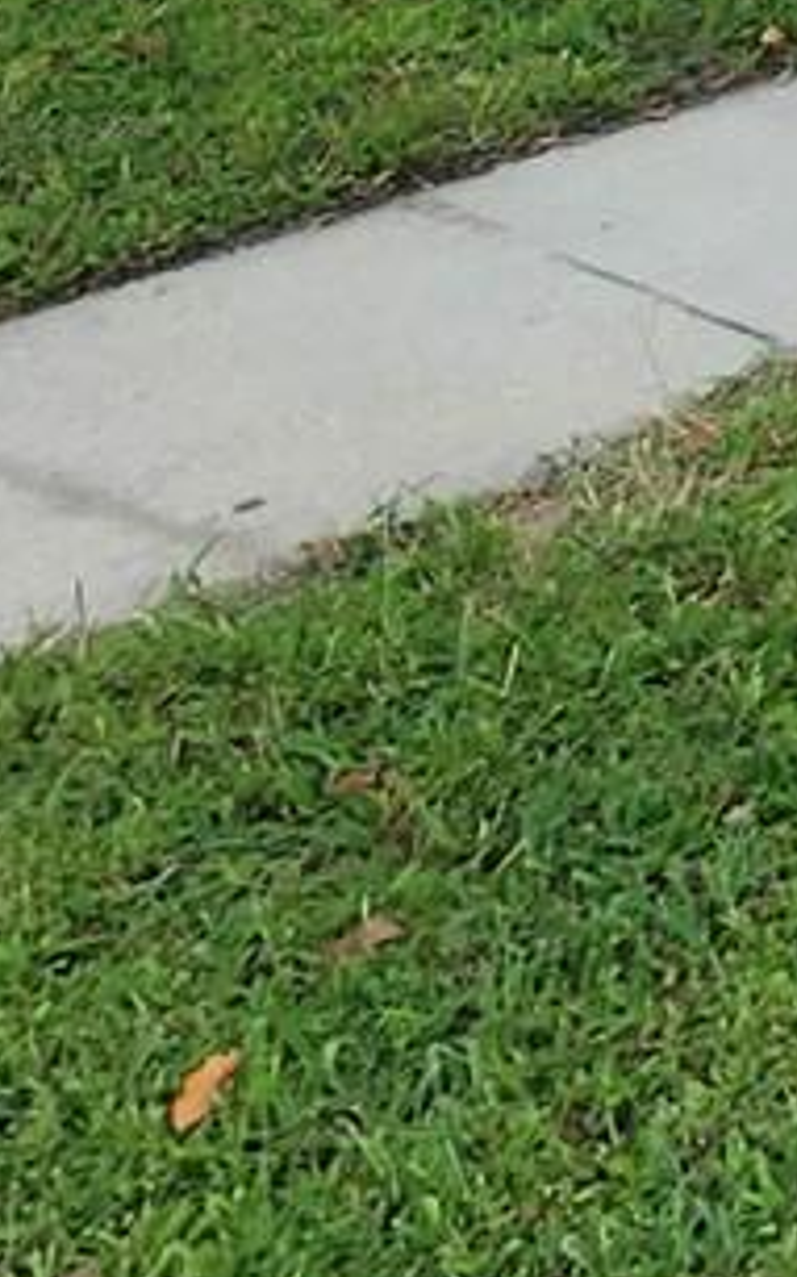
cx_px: 2771
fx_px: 2505
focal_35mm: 72
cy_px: -964
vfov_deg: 20.8
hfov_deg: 9.6
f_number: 2.2
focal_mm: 2.2
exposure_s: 1/1290
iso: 50
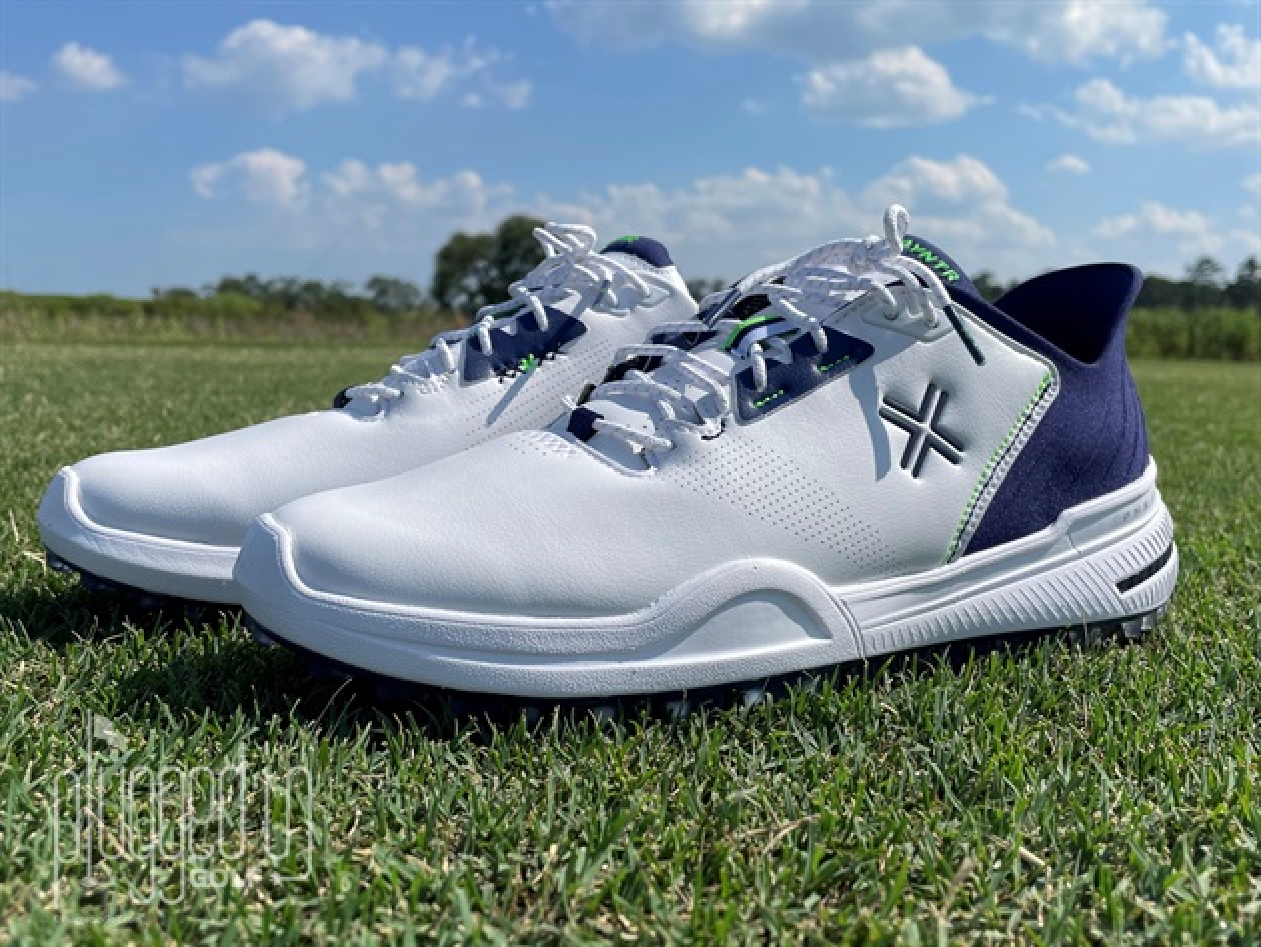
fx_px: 947
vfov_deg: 53.1
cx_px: 630
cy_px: 474
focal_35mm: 26
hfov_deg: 67.3
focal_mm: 4.2
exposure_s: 1/6494
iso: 32
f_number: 1.6
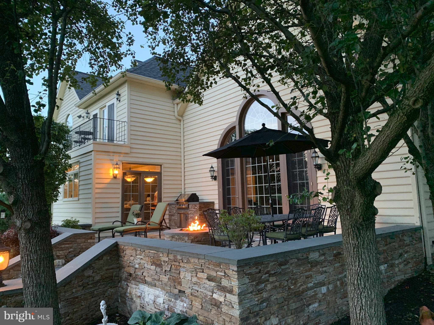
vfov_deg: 53.1
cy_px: 162
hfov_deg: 67.3
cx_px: 217
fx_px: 326
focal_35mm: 26
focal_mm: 4.25
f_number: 1.8
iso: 400
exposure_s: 1/60
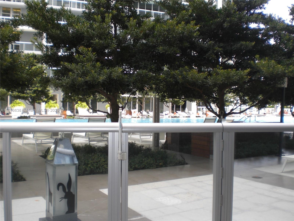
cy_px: 110
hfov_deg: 49.0
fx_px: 323
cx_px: 147
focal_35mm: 38
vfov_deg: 37.7
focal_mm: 6.3
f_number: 3.1
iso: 50
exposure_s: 1/160
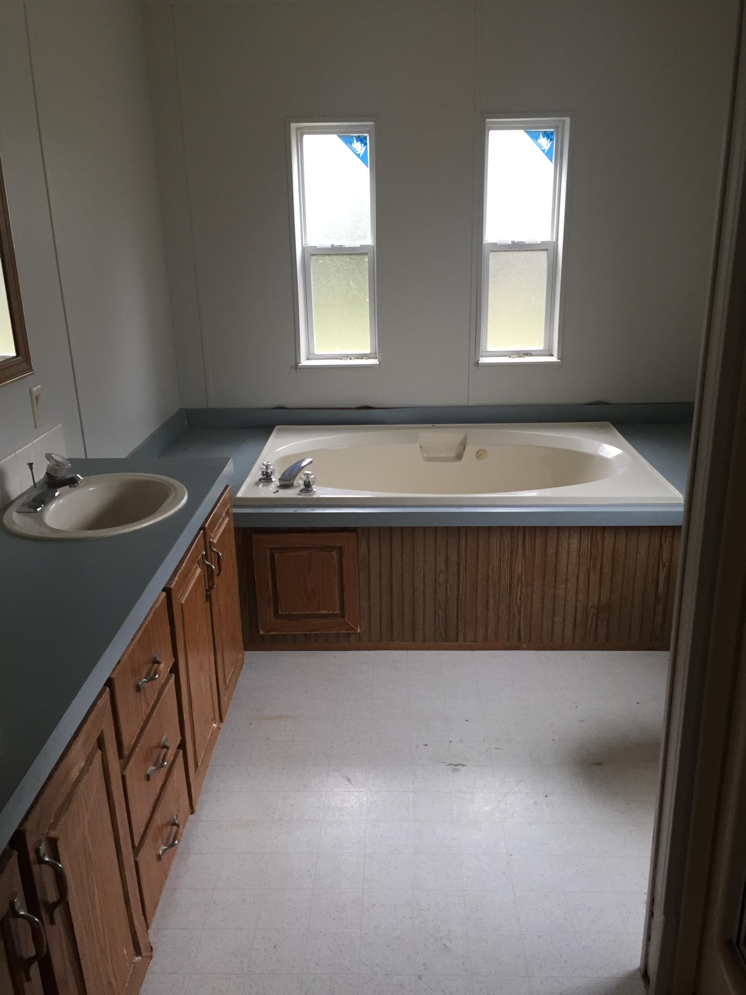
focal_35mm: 29
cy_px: 498
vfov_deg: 61.7
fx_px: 833
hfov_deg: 48.2
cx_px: 373
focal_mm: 4.15
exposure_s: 1/30
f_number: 2.2
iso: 40
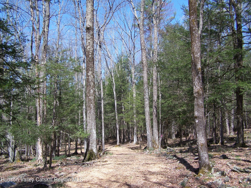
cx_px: 126
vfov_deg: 37.7
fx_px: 276
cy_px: 94
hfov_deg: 49.0
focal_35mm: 38
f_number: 2.8
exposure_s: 1/500
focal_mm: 6.3
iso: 80
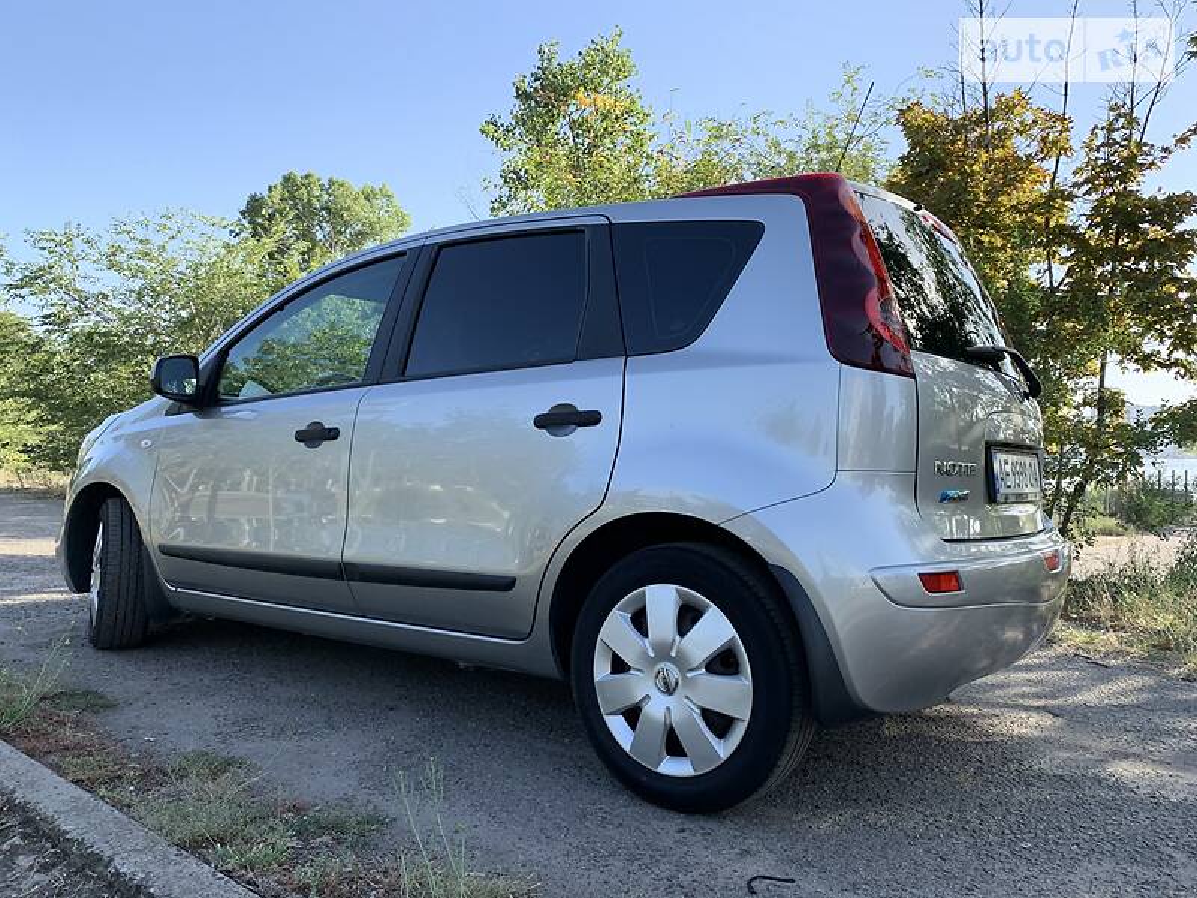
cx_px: 598
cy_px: 449
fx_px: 899
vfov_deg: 53.1
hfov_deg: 67.3
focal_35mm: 26
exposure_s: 1/623
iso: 25
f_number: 1.8
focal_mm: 4.2
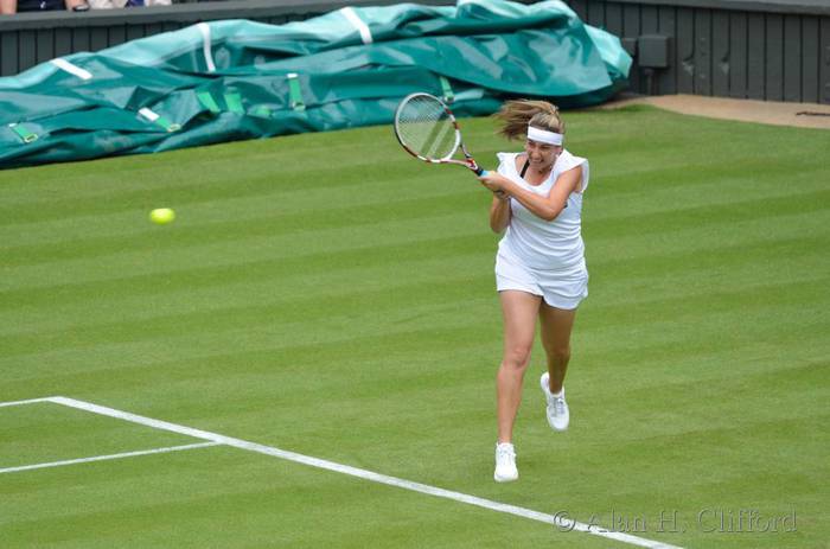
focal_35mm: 510
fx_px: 11729
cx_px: 415
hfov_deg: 4.1
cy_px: 274
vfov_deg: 2.7
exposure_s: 1/500
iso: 250
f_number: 5.3
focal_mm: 340
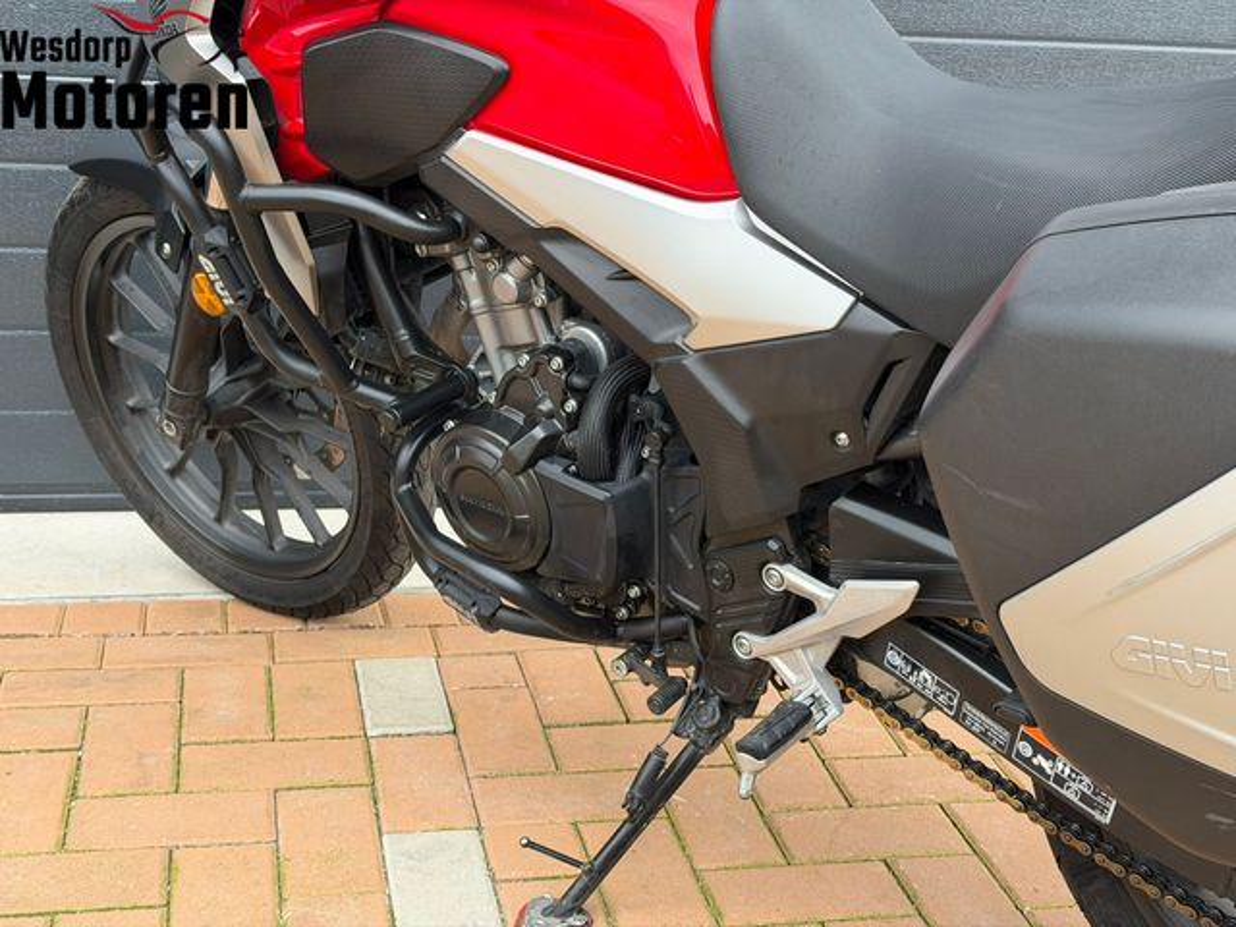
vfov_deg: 30.3
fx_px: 1714
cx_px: 618
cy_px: 464
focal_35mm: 48
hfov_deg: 39.7
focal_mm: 6.76
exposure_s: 1/187
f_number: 1.78
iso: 100
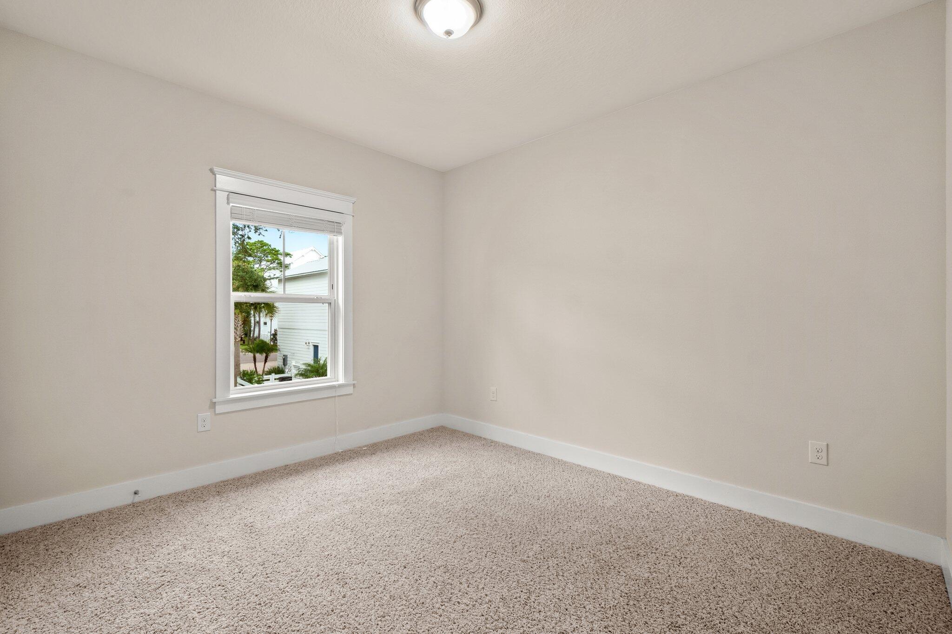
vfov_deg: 77.3
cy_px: 317
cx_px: 476
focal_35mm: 15
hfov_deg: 100.4
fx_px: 397
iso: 400
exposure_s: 3.2
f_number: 8
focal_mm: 10
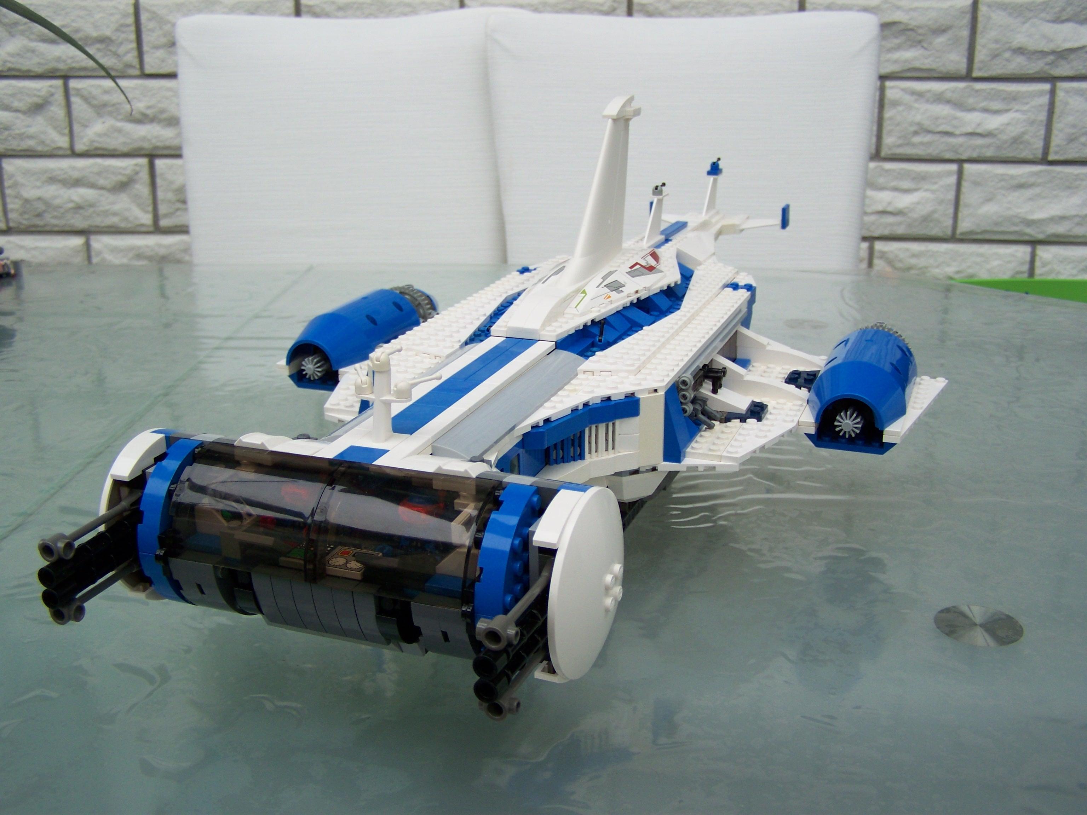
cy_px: 408
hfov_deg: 49.0
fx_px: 1193
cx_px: 544
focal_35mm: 38
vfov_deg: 37.7
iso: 64
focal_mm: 6.3
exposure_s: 1/200
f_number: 2.8
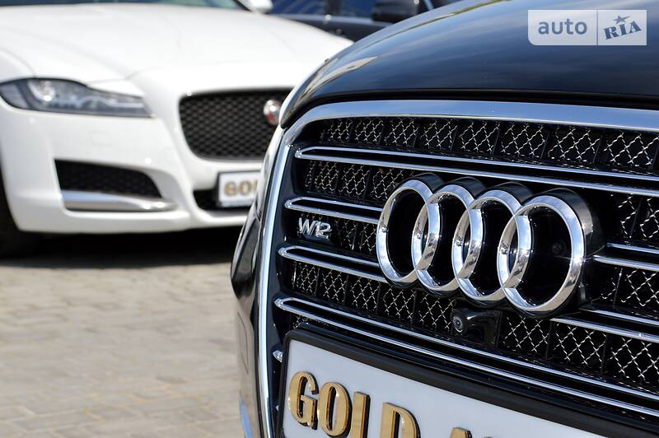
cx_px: 330
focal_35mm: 82
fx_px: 1509
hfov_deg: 24.6
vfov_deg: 16.5
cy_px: 219
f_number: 8
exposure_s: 1/200
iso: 100
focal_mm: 55
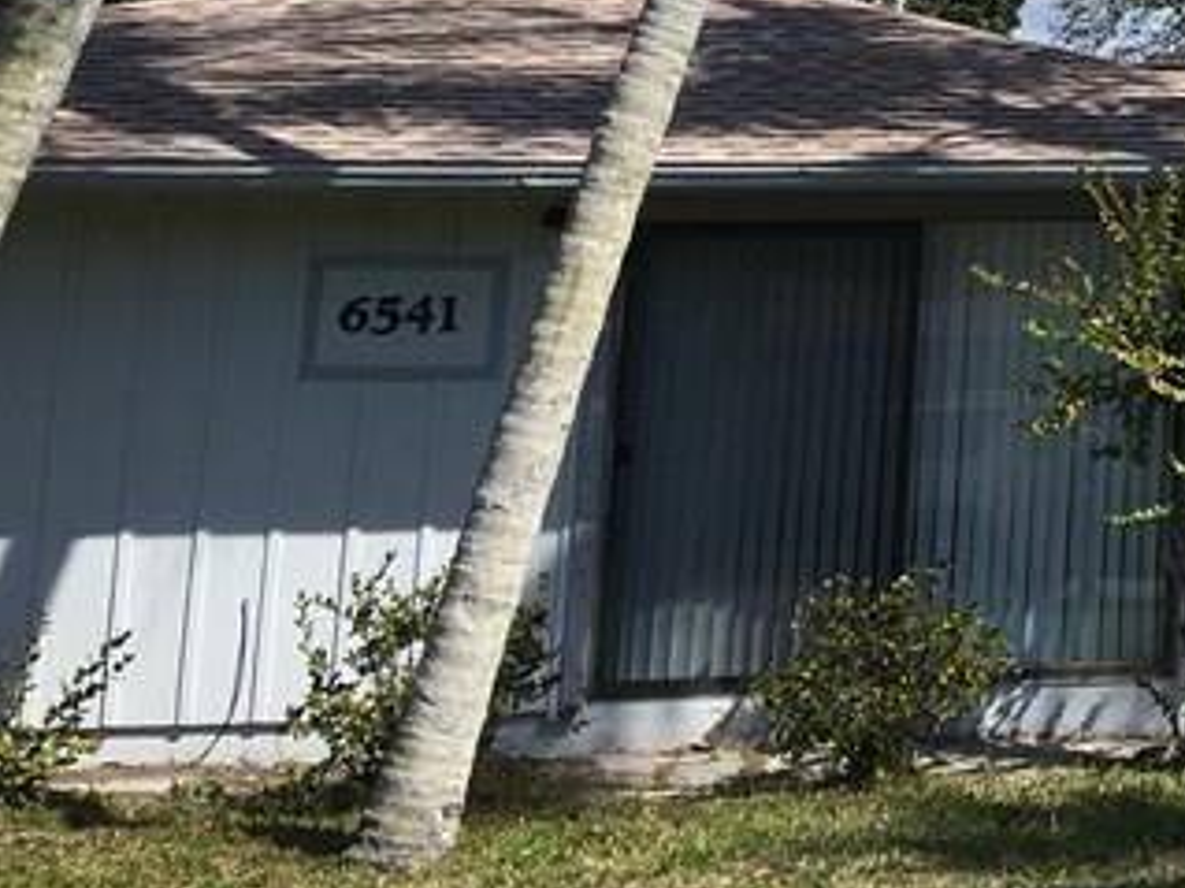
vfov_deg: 15.1
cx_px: 1839
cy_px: -294
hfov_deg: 18.4
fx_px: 3182
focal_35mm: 93
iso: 25
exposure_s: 1/2137
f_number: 2.2
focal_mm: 4.15
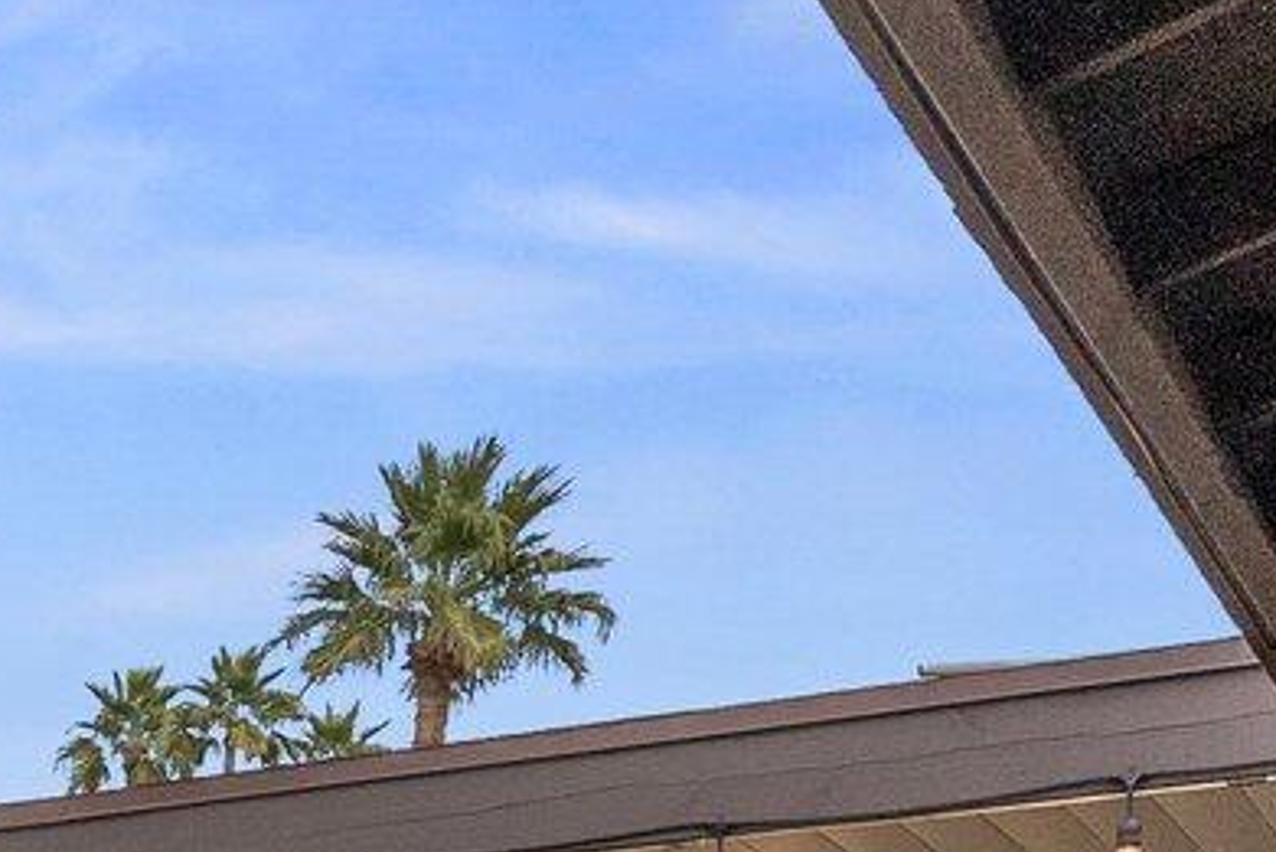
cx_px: -1717
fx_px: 3156
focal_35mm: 89
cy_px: 1464
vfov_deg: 13.9
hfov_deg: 14.9
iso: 800
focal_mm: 17
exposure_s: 1/1000
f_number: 7.1
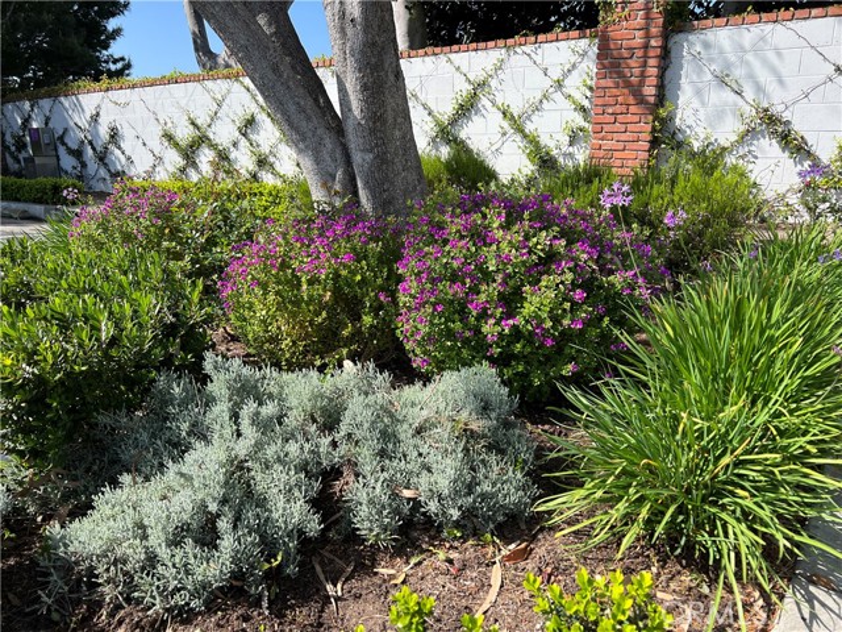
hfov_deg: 67.3
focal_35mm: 26
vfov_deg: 53.1
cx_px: 421
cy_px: 316
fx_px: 632
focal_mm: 5.7
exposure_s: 1/2457
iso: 50
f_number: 1.5
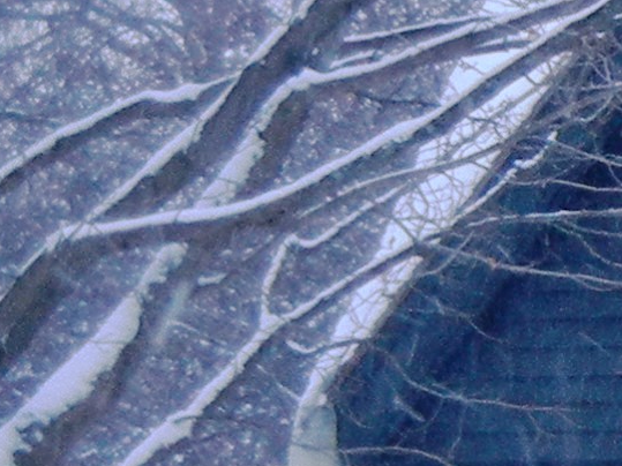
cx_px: 2305
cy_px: 376
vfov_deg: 3.4
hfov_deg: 4.3
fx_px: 7868
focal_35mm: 438
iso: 201
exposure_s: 1/30
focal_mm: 10.6
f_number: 4
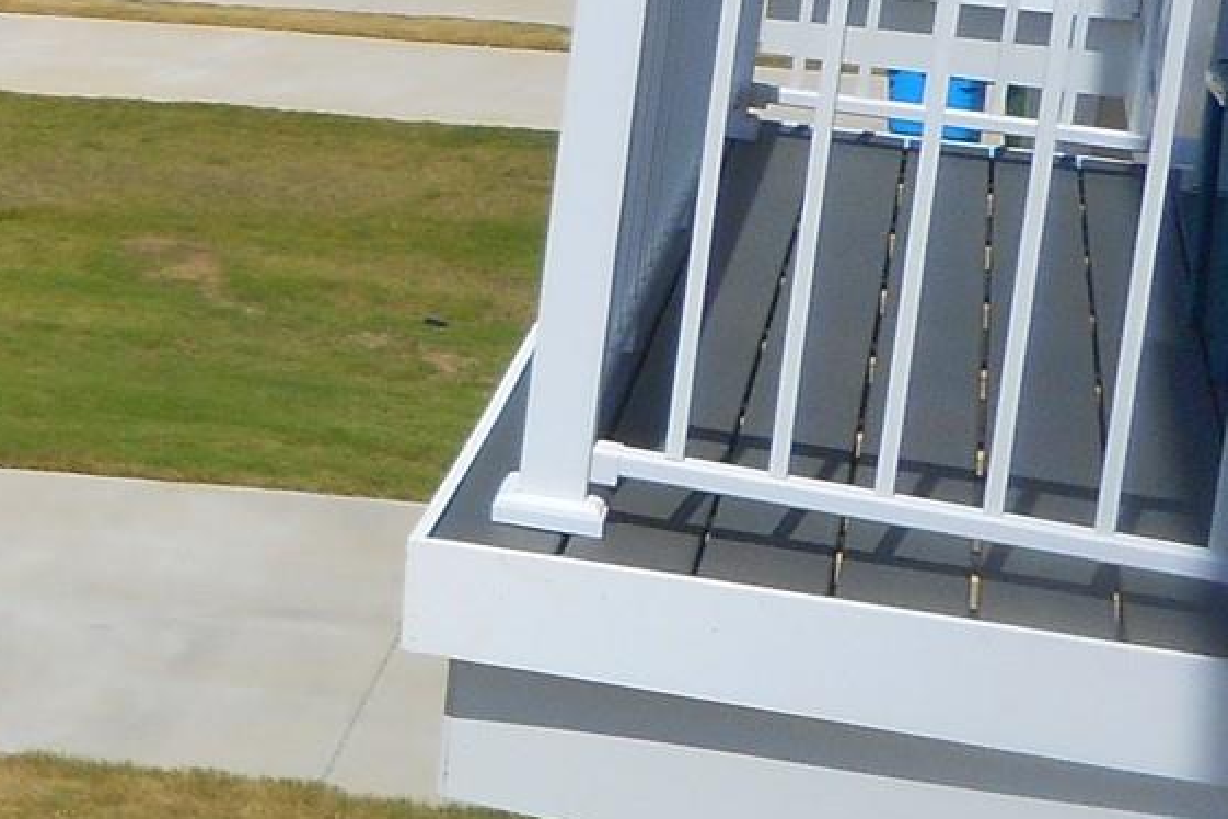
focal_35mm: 95
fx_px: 3240
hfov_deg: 17.9
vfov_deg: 14.1
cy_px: -83
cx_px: -856
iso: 80
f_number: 3.7
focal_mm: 4.5
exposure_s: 1/1250
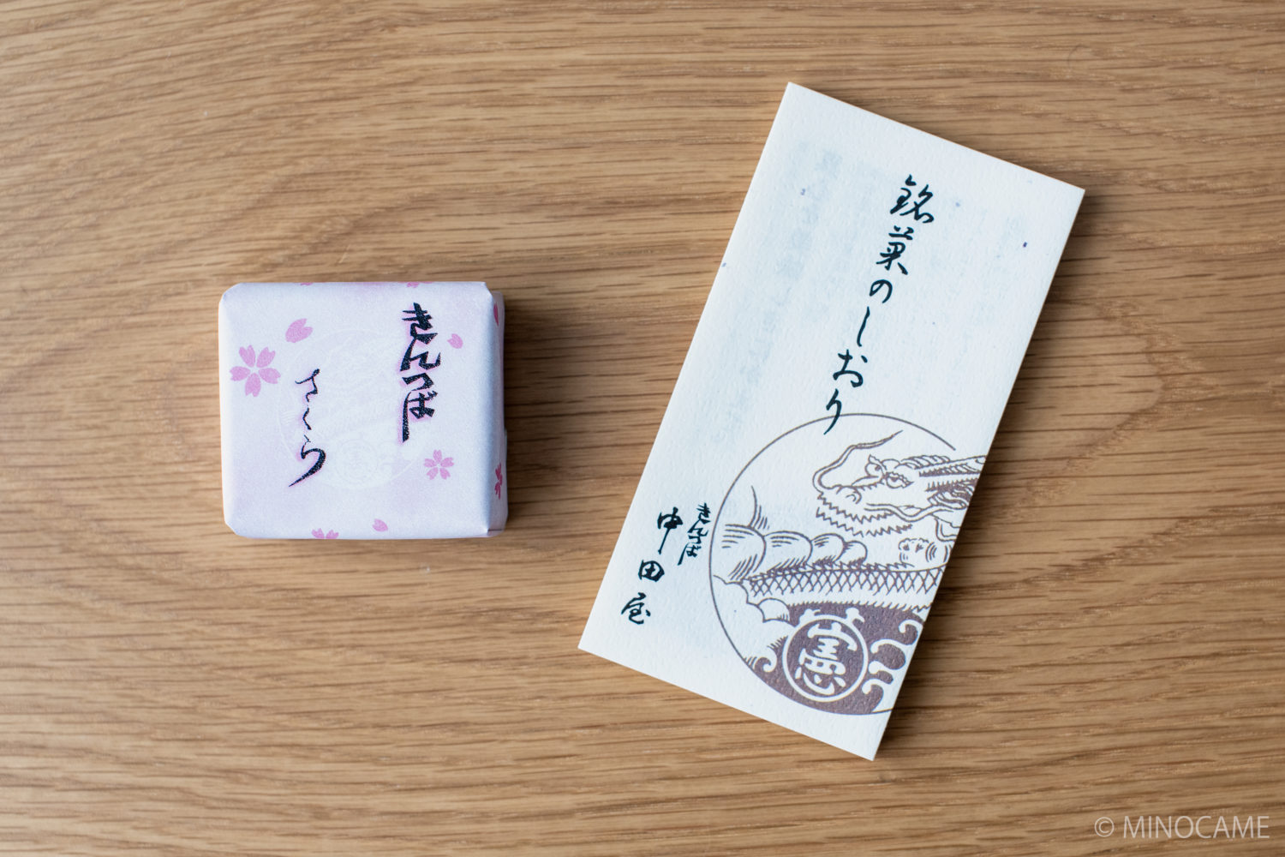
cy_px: 428
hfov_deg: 39.6
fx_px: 1785
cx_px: 642
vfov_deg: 27.0
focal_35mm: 50
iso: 125
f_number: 4.5
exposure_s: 1/20
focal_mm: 50
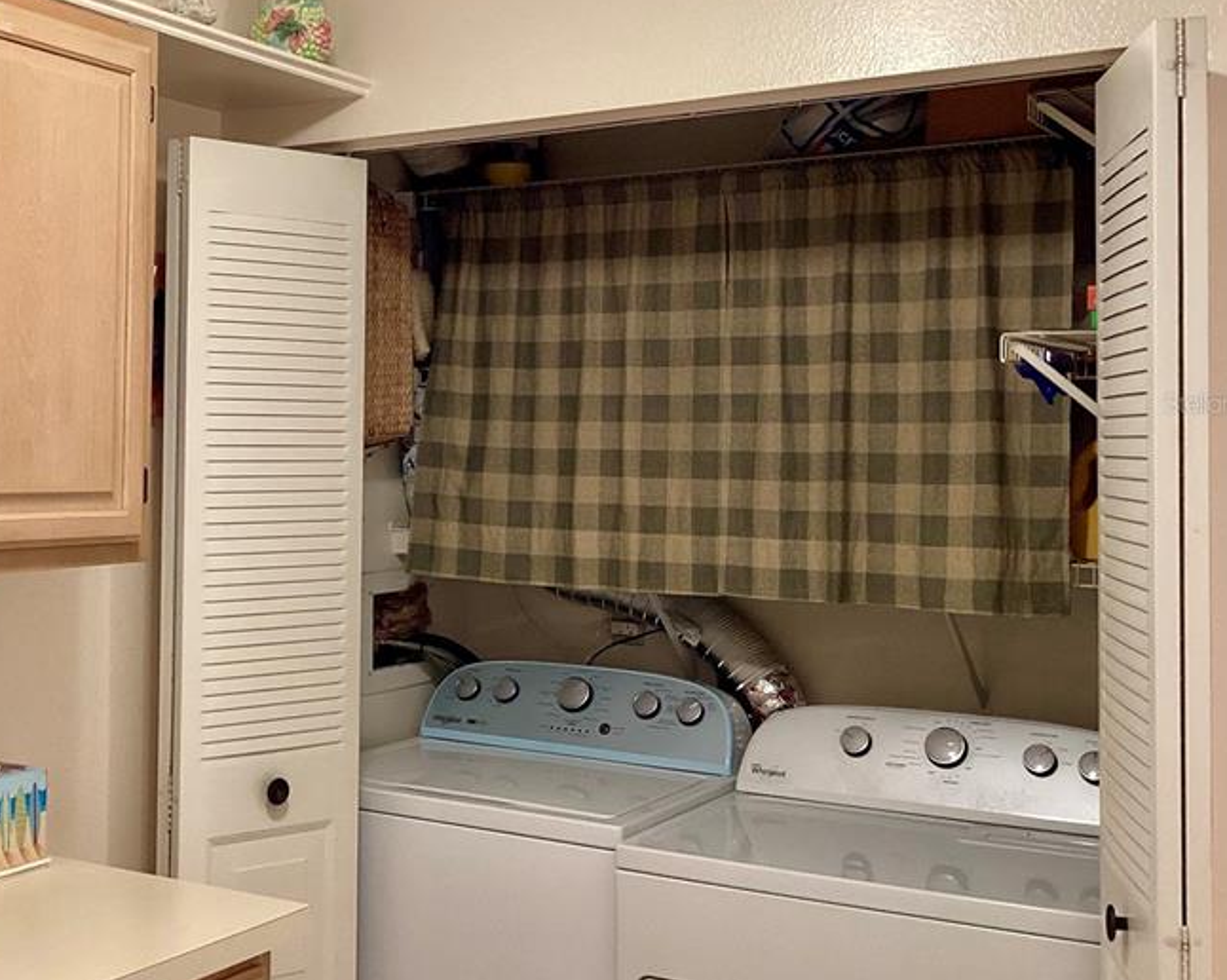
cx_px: 308
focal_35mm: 48
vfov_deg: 31.4
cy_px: 403
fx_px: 1742
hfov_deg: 37.8
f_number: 2.4
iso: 160
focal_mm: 3.3
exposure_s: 1/60
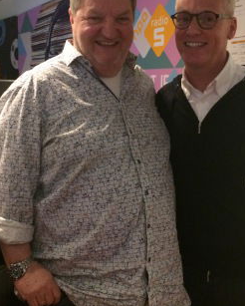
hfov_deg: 32.7
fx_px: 417
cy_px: 121
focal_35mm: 46
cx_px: 99
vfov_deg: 40.1
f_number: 2.2
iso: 400
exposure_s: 1/17
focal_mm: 4.15
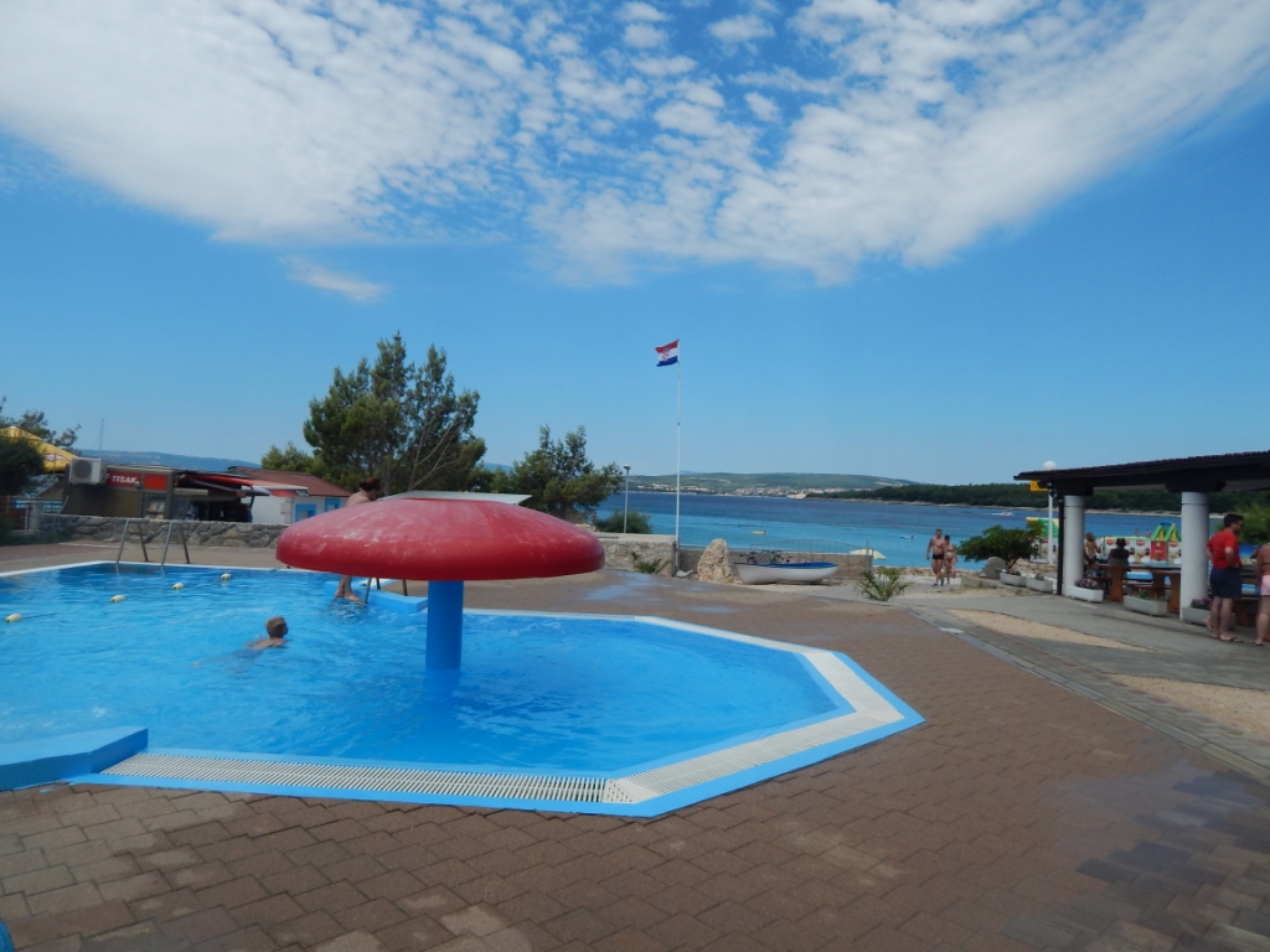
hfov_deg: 76.4
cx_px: 635
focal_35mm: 22
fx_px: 807
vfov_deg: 61.1
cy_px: 476
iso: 125
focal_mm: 4
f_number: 6
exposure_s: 1/800
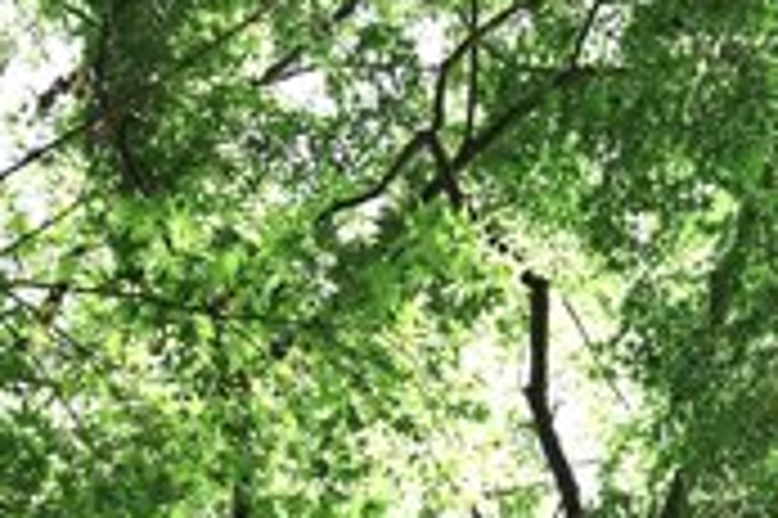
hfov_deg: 18.3
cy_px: 995
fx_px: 2375
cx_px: 677
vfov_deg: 11.4
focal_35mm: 110
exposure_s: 1/160
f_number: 10
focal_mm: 31
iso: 640
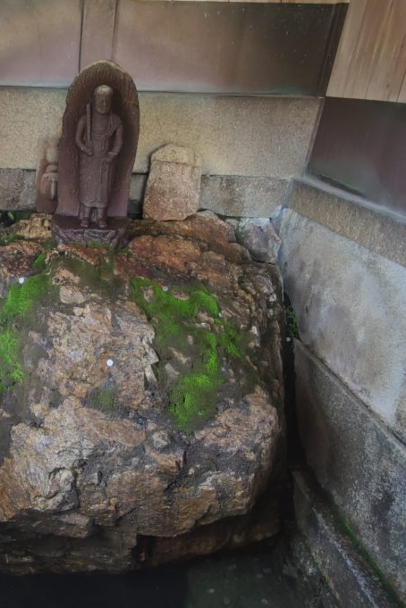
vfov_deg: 71.4
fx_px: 423
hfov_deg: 45.7
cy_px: 324
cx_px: 30
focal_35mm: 25
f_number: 2.2
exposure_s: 1/50
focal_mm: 2.35
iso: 211
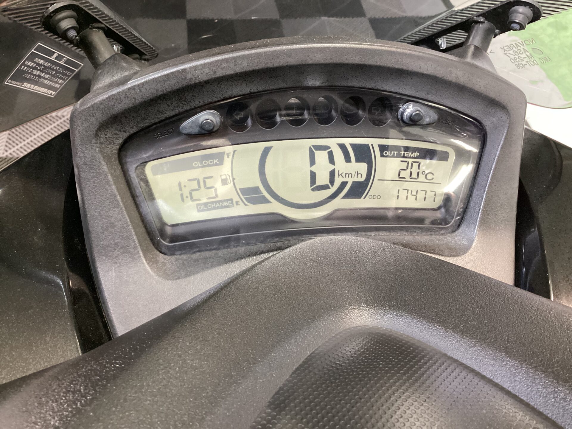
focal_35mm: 31
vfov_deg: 45.4
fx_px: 512
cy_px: 214
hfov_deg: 58.4
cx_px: 286
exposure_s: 1/40
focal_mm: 3.3
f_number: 2.4
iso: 320
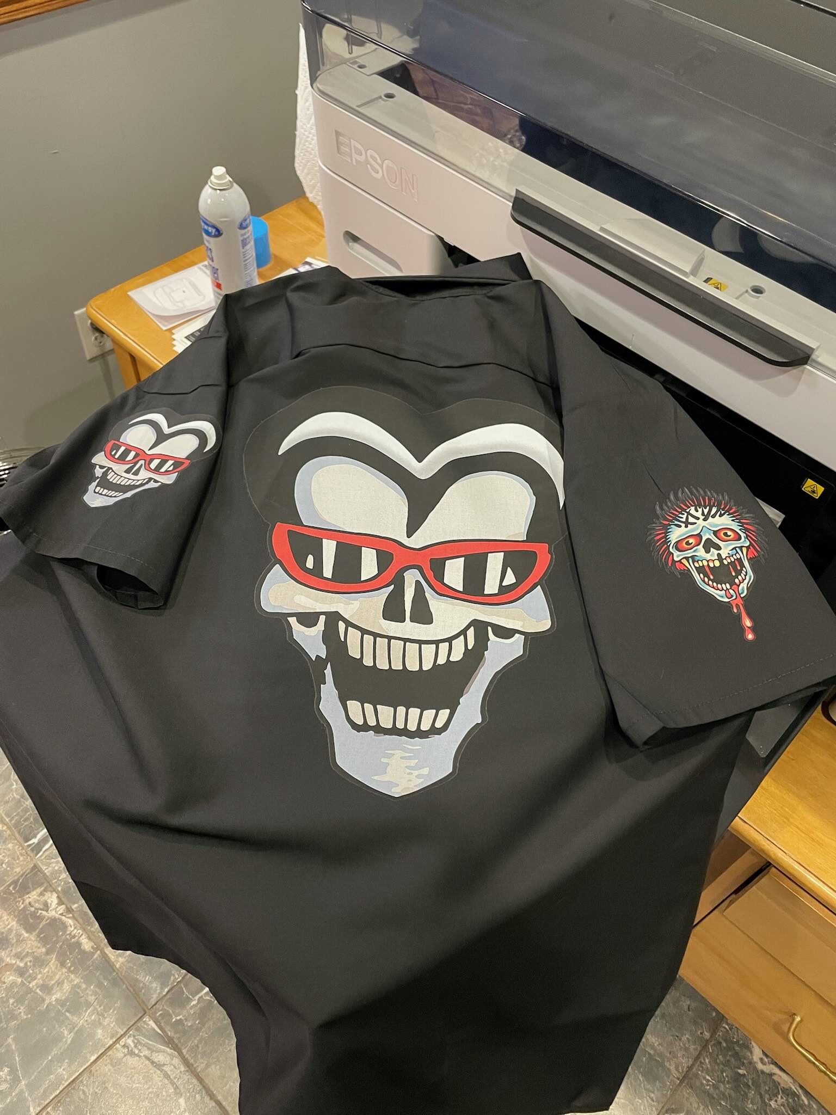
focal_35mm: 26
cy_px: 558
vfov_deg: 67.3
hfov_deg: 53.1
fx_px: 837
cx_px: 418
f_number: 1.6
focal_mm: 4.2
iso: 400
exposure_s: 1/40
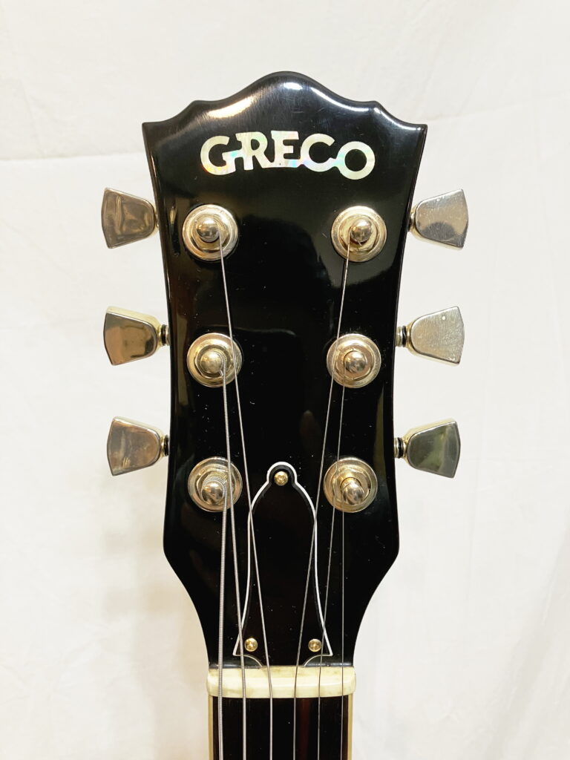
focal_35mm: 28
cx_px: 285
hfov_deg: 49.7
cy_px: 380
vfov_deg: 63.4
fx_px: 615
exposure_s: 1/60
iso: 160
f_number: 1.8
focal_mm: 3.99
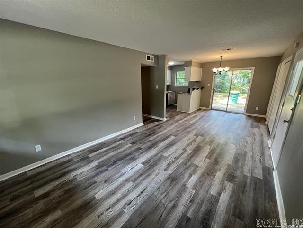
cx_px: 152
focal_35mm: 13
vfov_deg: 89.9
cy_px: 114
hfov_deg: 106.2
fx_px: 114
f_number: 1.8
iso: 200
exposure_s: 1/120
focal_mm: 1.57
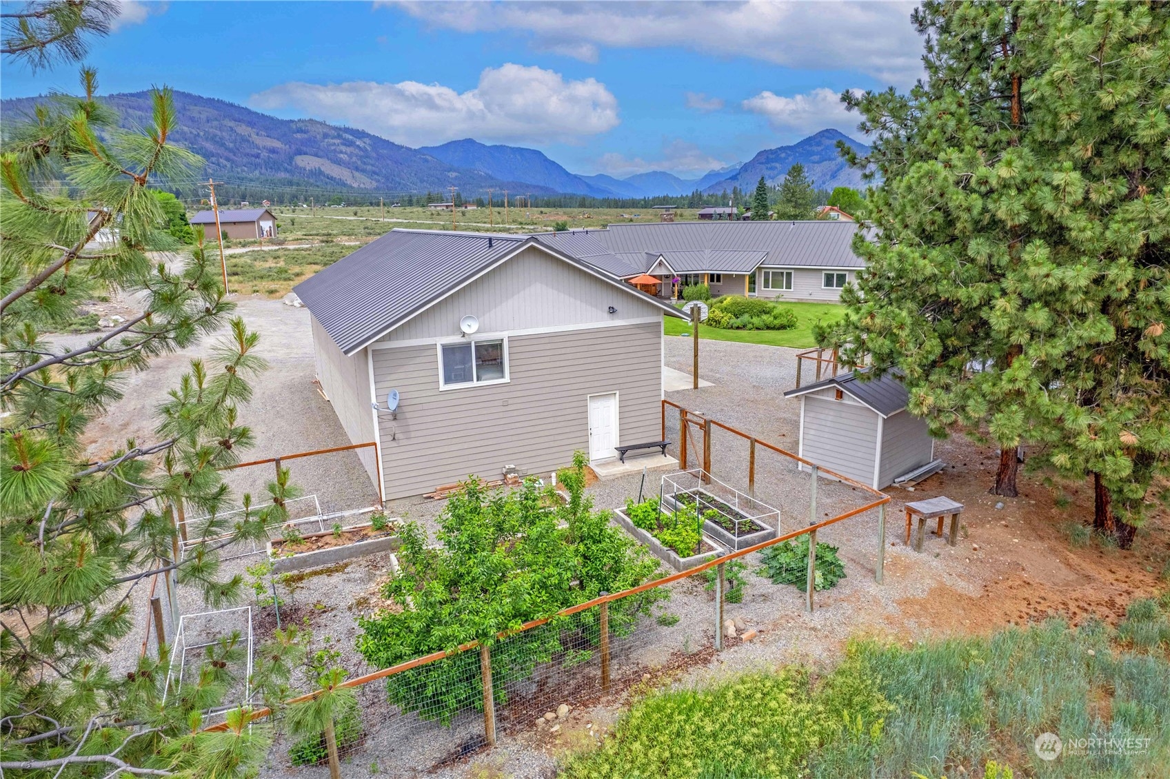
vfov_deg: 57.2
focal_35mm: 22
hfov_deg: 78.6
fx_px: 715
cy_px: 390
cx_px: 585
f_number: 2.8
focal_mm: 8.38
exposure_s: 1/1250
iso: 100
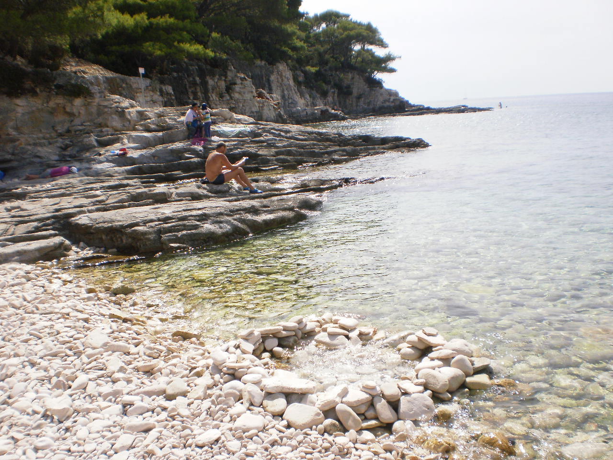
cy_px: 230
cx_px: 306
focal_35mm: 38
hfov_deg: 49.0
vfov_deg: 37.7
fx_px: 673
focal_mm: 6.3
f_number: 4.6
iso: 100
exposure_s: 1/1000
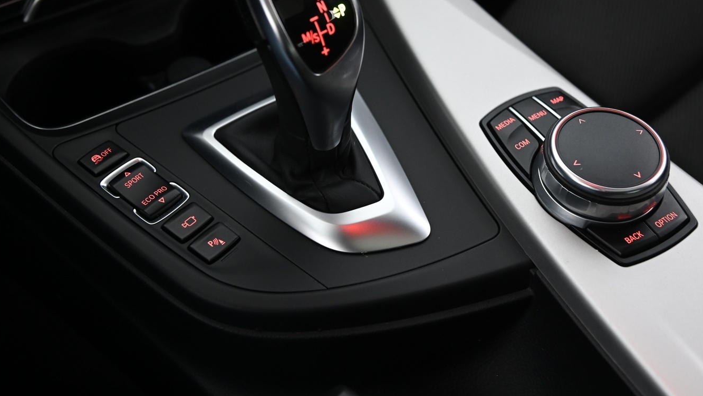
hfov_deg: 40.5
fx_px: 951
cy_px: 155
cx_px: 396
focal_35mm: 51
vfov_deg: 23.5
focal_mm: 40
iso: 2000
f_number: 4
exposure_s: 1/20
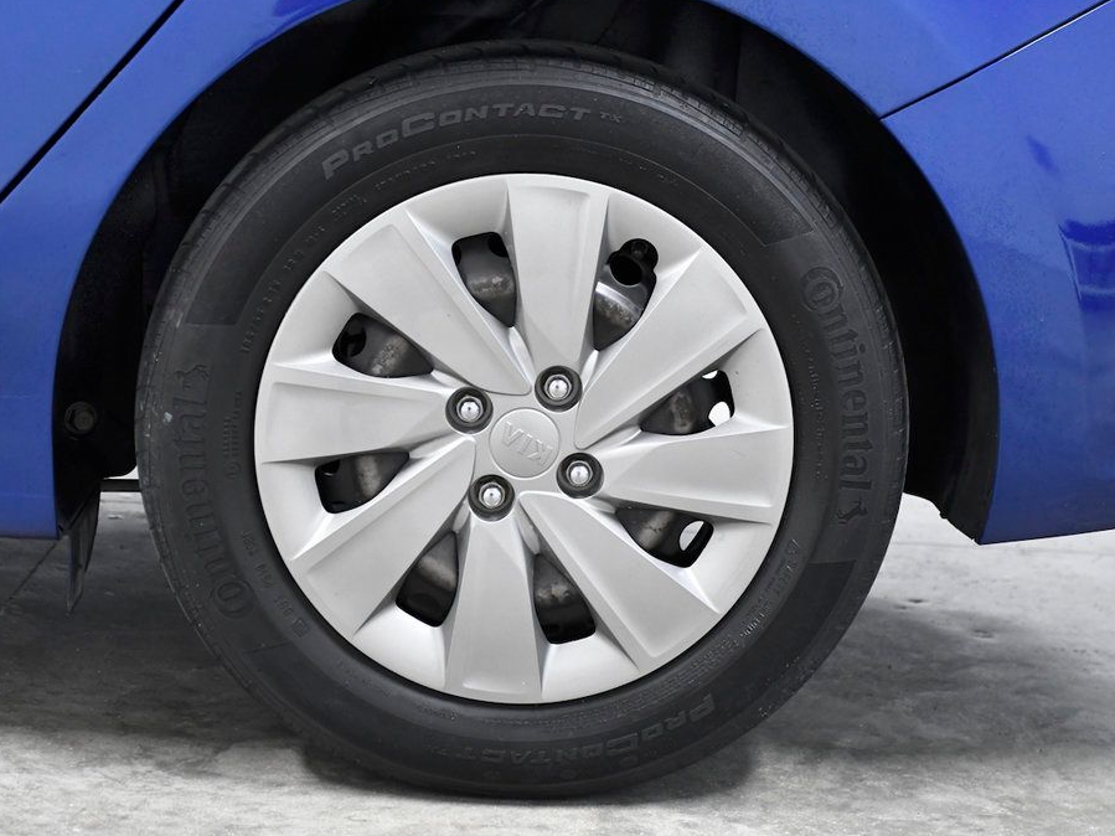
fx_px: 2222
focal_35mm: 69
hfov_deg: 28.2
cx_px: 541
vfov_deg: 21.3
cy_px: 417
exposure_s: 1/400
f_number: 3.5
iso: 2500
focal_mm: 42
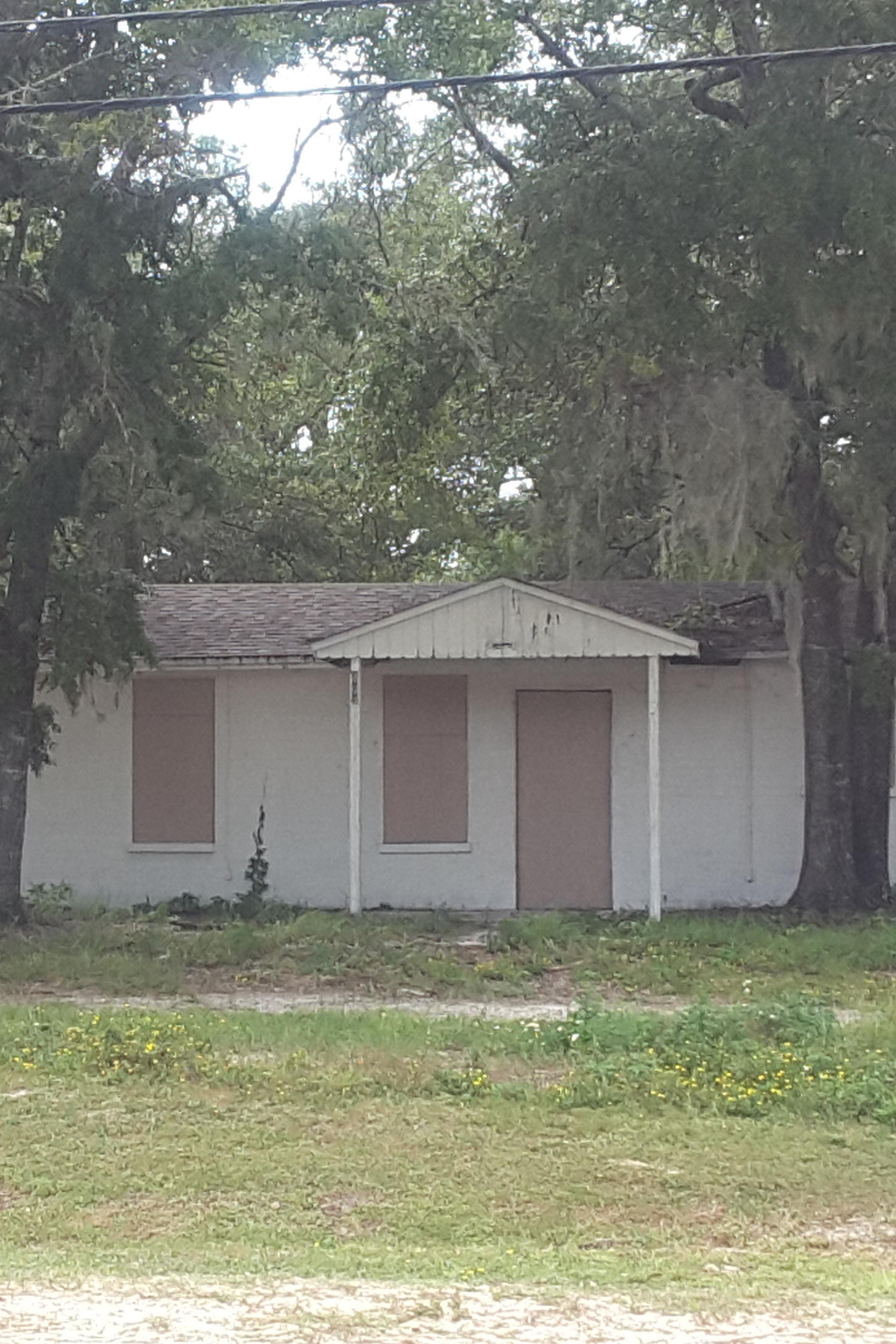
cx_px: 245
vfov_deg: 44.5
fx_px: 1642
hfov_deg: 30.1
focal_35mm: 44
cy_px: 684
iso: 40
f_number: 1.9
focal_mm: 2.9
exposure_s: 1/357
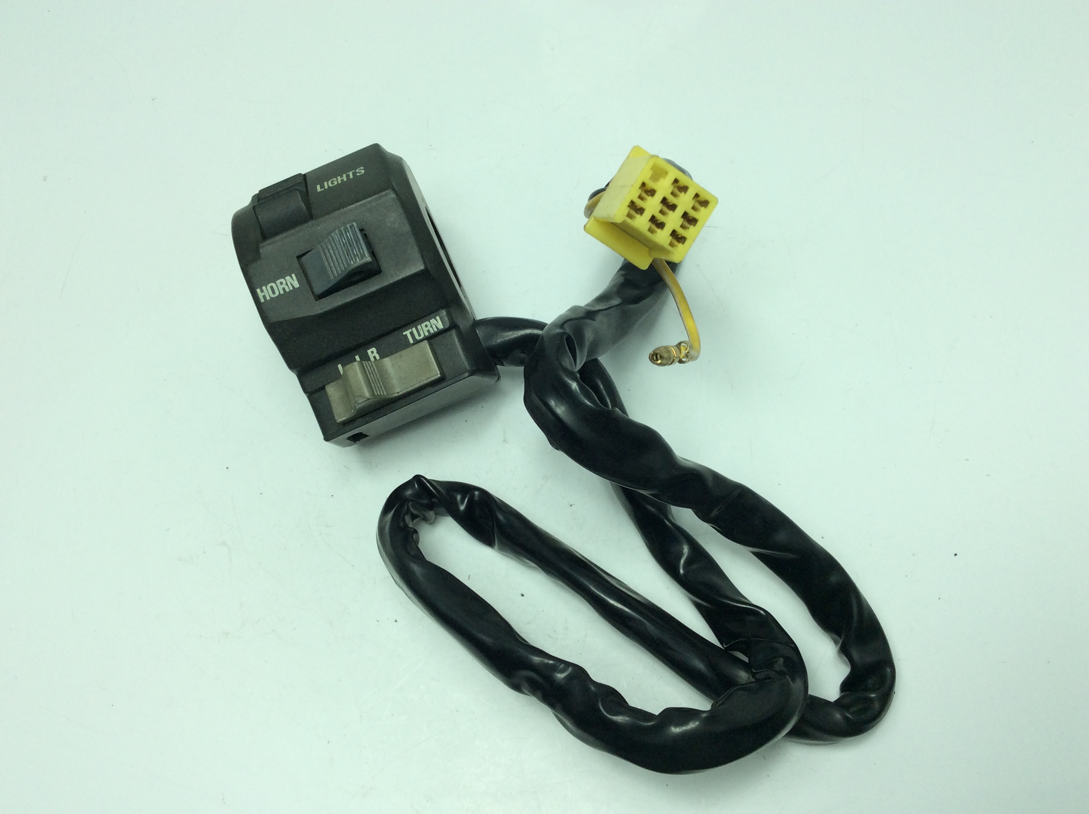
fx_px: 1005
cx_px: 544
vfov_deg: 44.1
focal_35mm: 32
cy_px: 407
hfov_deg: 56.9
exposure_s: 1/525
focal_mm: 3.3
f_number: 2.4
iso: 32
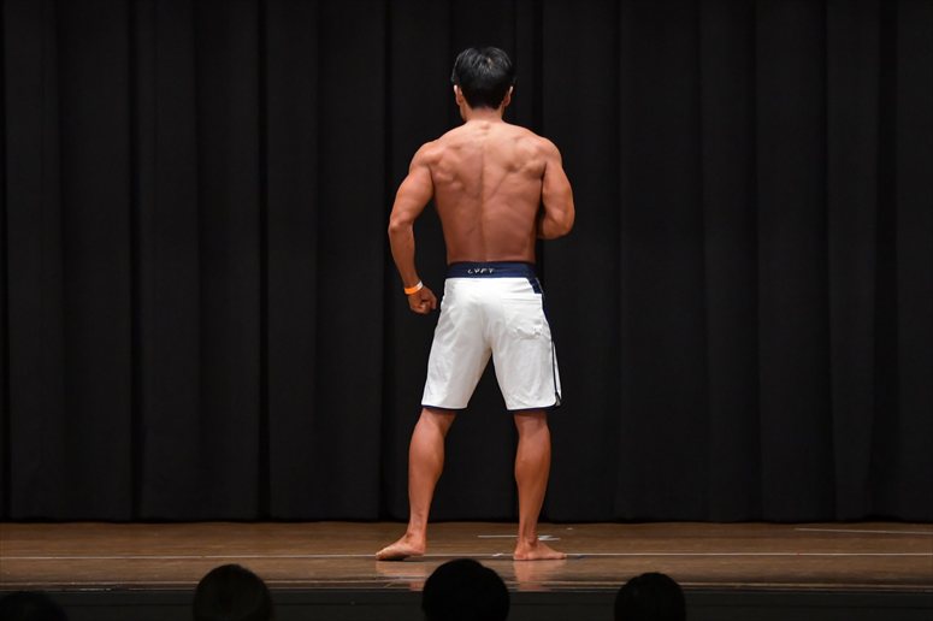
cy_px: 310
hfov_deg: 10.2
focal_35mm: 202
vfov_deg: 6.8
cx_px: 466
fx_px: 5233
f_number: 5.6
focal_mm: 135
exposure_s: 1/400
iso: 5000
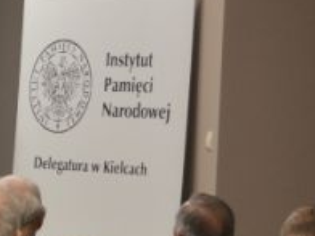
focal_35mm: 263
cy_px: 138
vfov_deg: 5.7
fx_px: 2393
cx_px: -257
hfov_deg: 7.3
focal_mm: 42
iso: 500
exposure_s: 1/50
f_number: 5
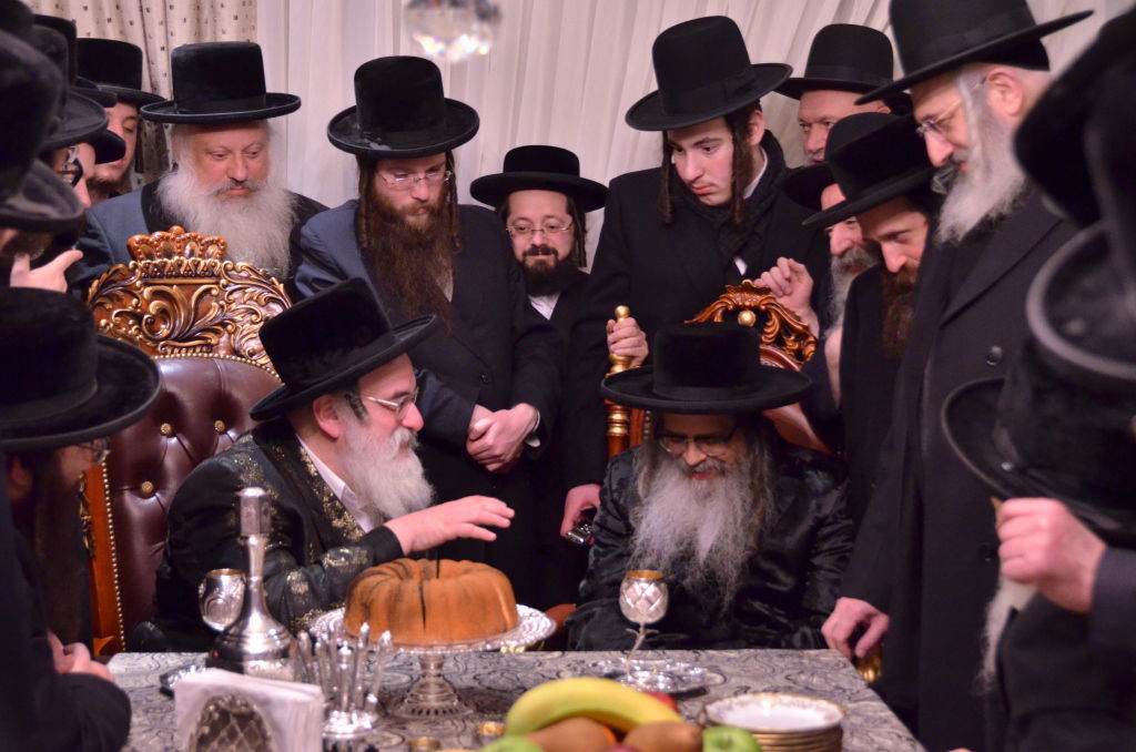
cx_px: 568
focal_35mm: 63
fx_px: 1984
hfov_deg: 32.0
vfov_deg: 21.5
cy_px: 376
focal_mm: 42
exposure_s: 1/50
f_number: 4.5
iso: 1600
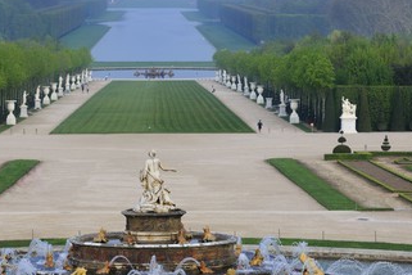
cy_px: 164
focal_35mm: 152
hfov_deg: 13.5
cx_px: 155
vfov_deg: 9.0
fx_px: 1739
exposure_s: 1/160
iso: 200
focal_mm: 116
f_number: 8
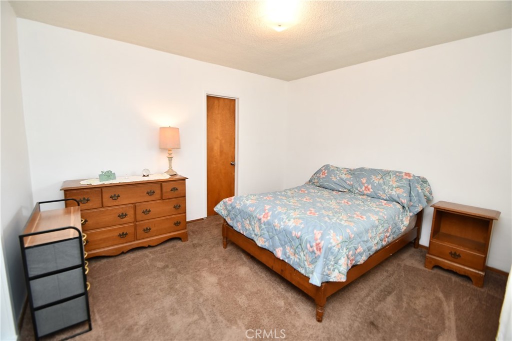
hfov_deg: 100.4
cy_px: 170
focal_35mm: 15
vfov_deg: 77.3
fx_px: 213
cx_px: 256
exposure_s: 1/60
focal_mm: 10
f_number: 4
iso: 400
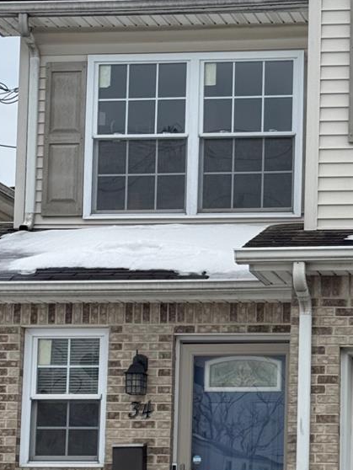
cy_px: 319
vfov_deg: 15.2
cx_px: 401
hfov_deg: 11.3
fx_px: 1753
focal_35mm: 129
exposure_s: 1/1116
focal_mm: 6.76
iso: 64
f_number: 1.78
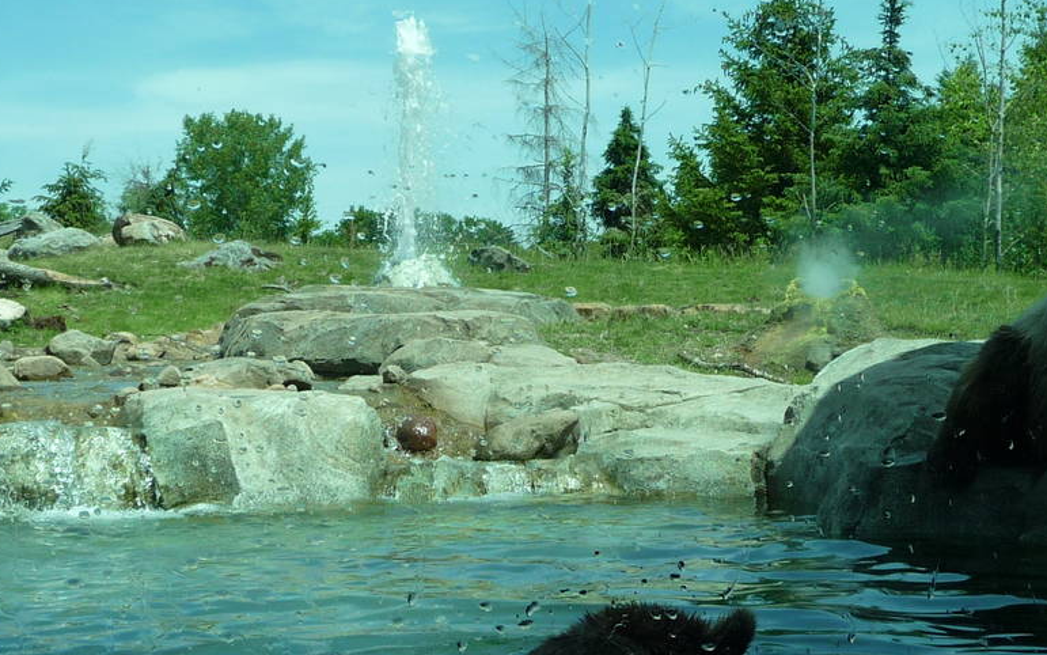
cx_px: 436
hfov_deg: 31.0
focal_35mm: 66
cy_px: 298
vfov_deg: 19.7
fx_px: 1883
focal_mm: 5
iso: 100
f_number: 3.4
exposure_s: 1/640
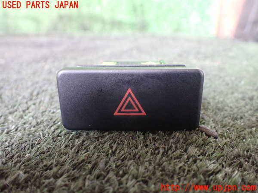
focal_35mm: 30
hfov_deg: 60.0
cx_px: 129
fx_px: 224
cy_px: 96
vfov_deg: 46.8
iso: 1000
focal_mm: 5.4
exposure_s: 1/30
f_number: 2.3
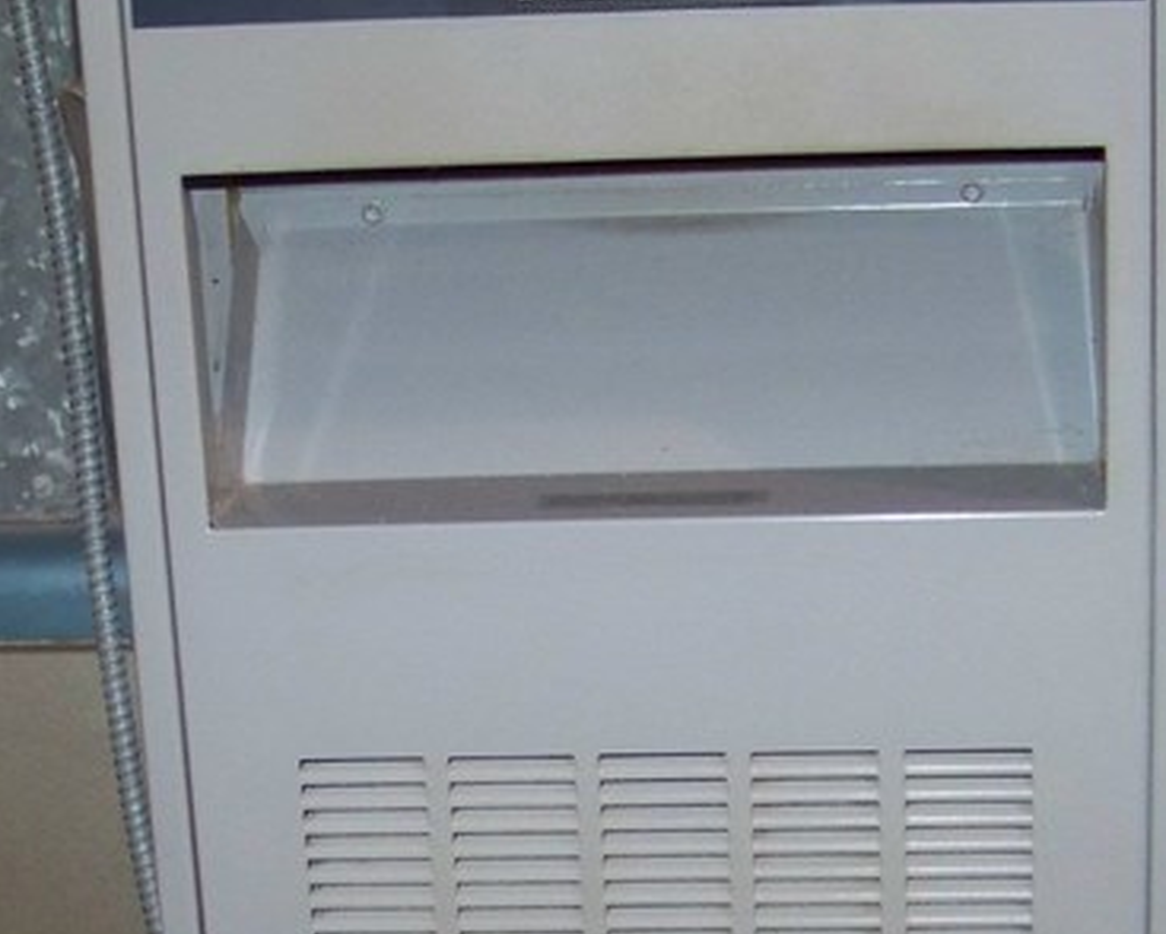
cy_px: 855
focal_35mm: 98
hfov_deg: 19.6
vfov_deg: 15.5
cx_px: 550
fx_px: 3384
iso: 200
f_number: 2.8
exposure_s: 1/30
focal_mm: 5.85
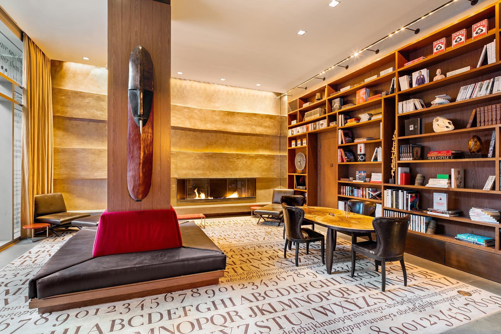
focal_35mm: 17
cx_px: 250
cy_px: 167
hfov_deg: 93.3
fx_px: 237
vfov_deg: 70.4
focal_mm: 17
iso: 400
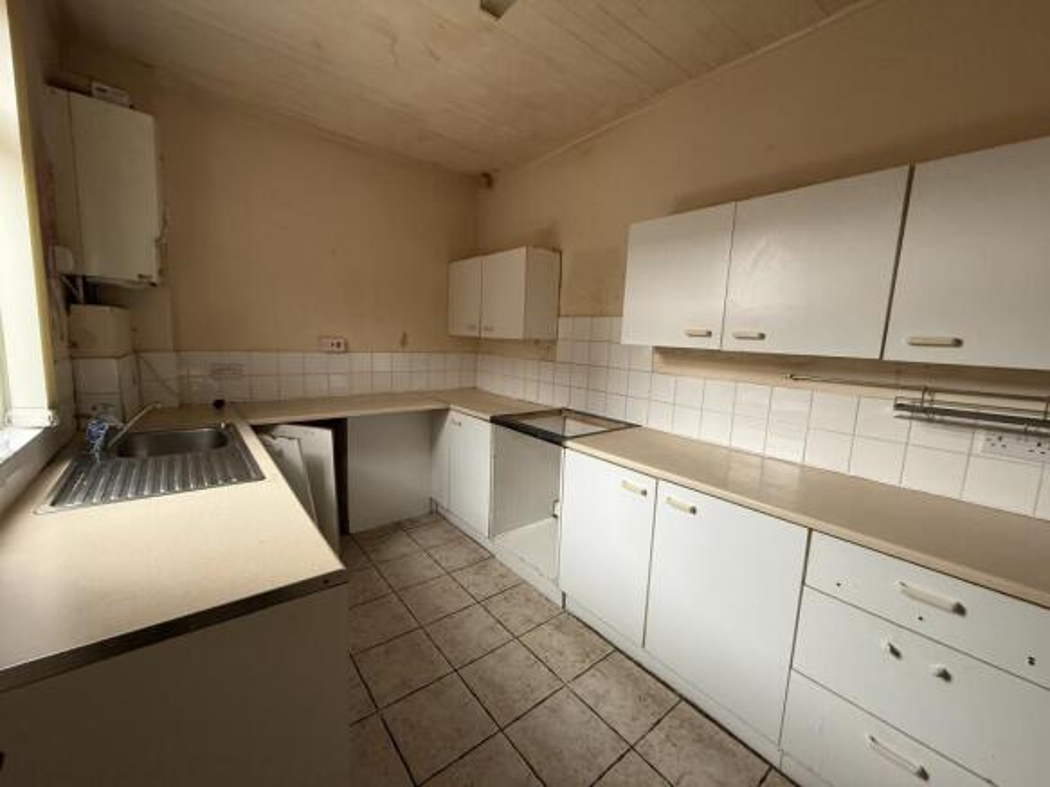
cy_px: 394
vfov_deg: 85.7
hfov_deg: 102.1
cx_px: 525
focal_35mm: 14
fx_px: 425
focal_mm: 2.22
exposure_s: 1/99
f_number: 2.2
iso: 320
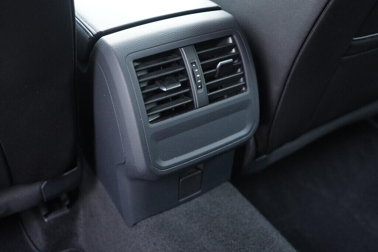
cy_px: 126
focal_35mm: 36
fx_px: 378
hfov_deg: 53.1
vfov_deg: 36.9
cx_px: 189
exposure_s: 1/40
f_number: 2.8
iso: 2000
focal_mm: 24
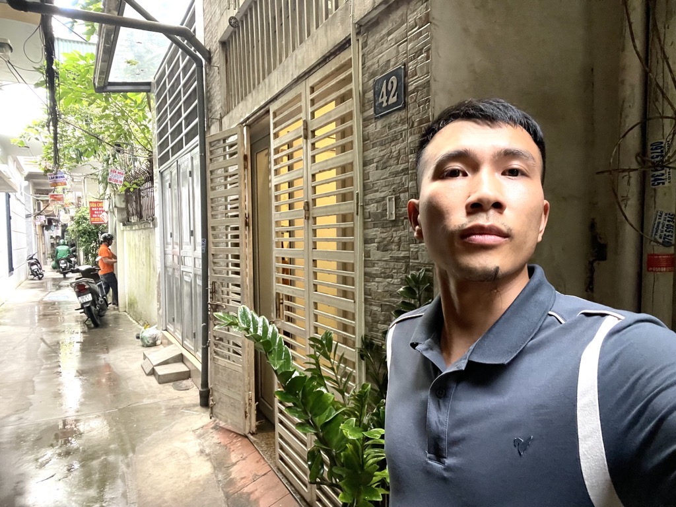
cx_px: 338
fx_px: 449
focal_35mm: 23
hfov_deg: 73.9
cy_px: 254
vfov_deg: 58.9
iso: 400
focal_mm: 2.71
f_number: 2.2
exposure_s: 1/40
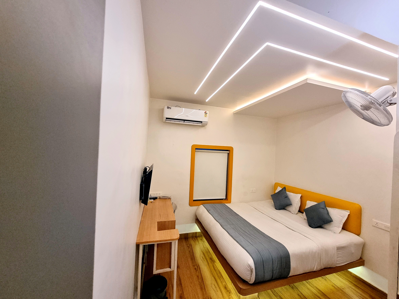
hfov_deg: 106.2
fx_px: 150
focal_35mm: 13
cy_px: 150
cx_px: 200
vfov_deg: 89.9
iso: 250
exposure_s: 1/50
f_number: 2.2
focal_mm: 2.2
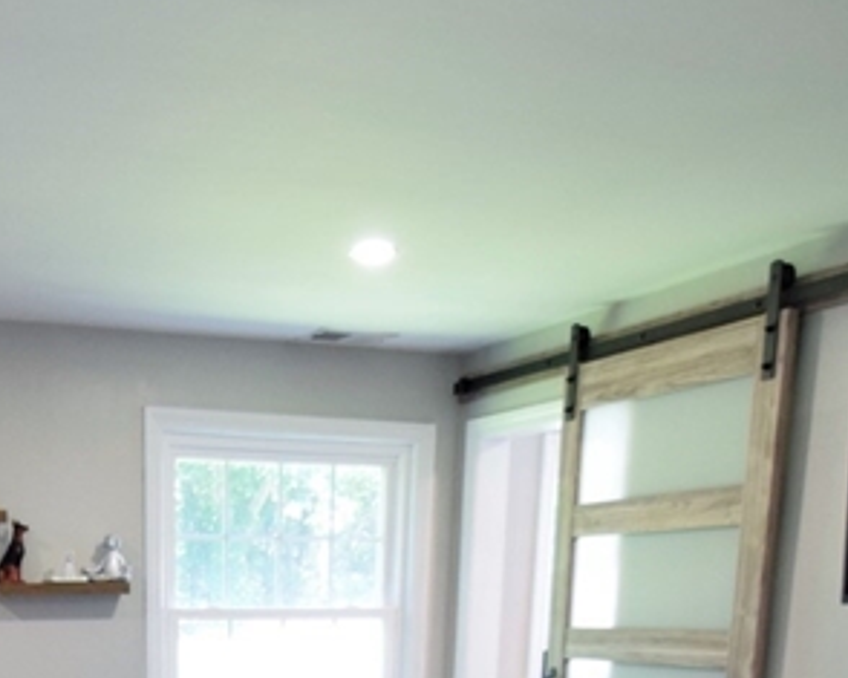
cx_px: 138
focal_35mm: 49
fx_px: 1229
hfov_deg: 36.4
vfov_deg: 25.8
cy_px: 910
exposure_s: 1/60
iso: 1000
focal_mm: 10
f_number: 3.5
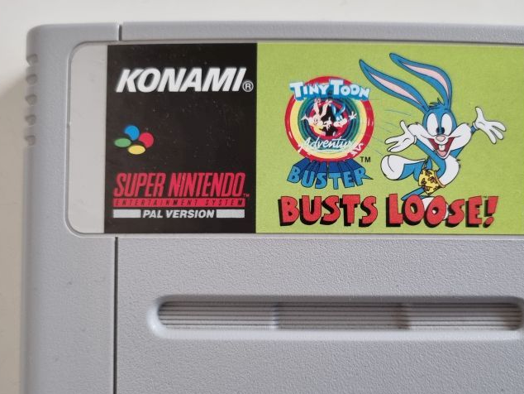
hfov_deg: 45.4
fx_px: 621
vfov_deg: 34.9
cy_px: 251
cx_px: 322
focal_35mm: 41
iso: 250
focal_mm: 5.4
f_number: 1.8
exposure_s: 1/50
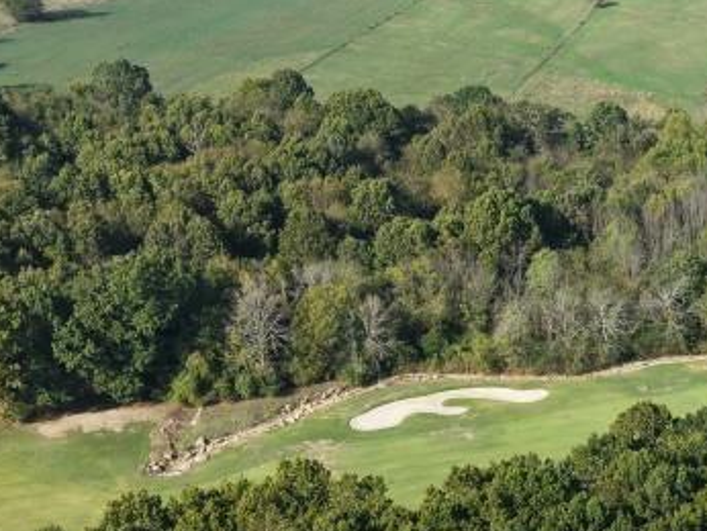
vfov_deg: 20.4
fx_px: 1451
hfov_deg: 26.4
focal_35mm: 71
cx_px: 640
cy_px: 451
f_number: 1.8
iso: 200
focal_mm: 8.67
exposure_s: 1/2500
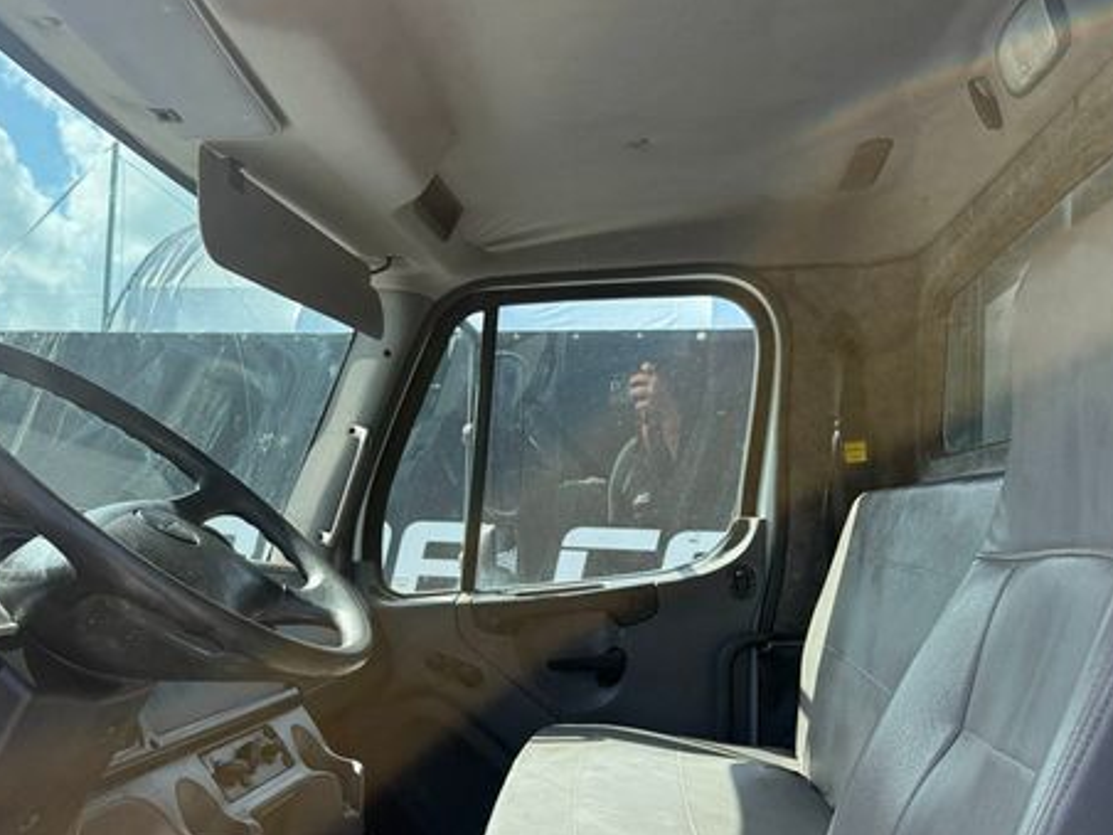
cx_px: 362
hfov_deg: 52.8
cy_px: 490
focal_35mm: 34
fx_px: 1093
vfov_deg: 41.6
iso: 100
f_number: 1.78
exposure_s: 1/2370
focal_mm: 6.76
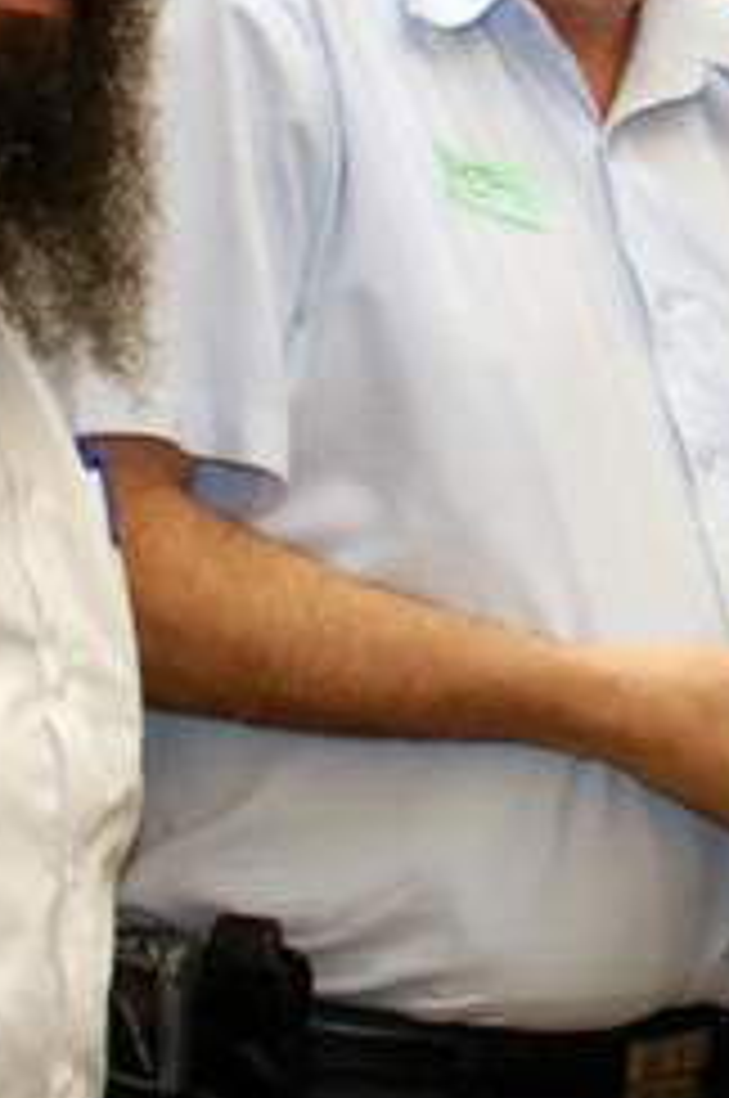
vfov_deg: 15.9
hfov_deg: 10.4
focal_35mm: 128
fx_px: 3899
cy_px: 137
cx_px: 1008
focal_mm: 26
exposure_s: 1/40
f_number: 4
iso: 500
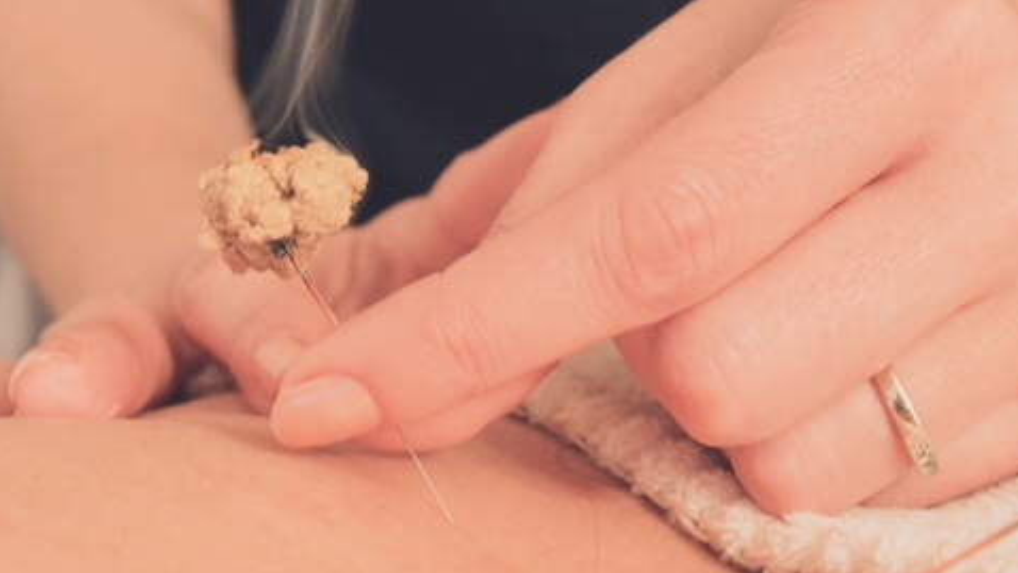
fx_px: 2557
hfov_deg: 22.5
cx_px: 505
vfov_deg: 12.8
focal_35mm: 95
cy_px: 247
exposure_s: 1/6
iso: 6400
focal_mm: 45
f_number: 11
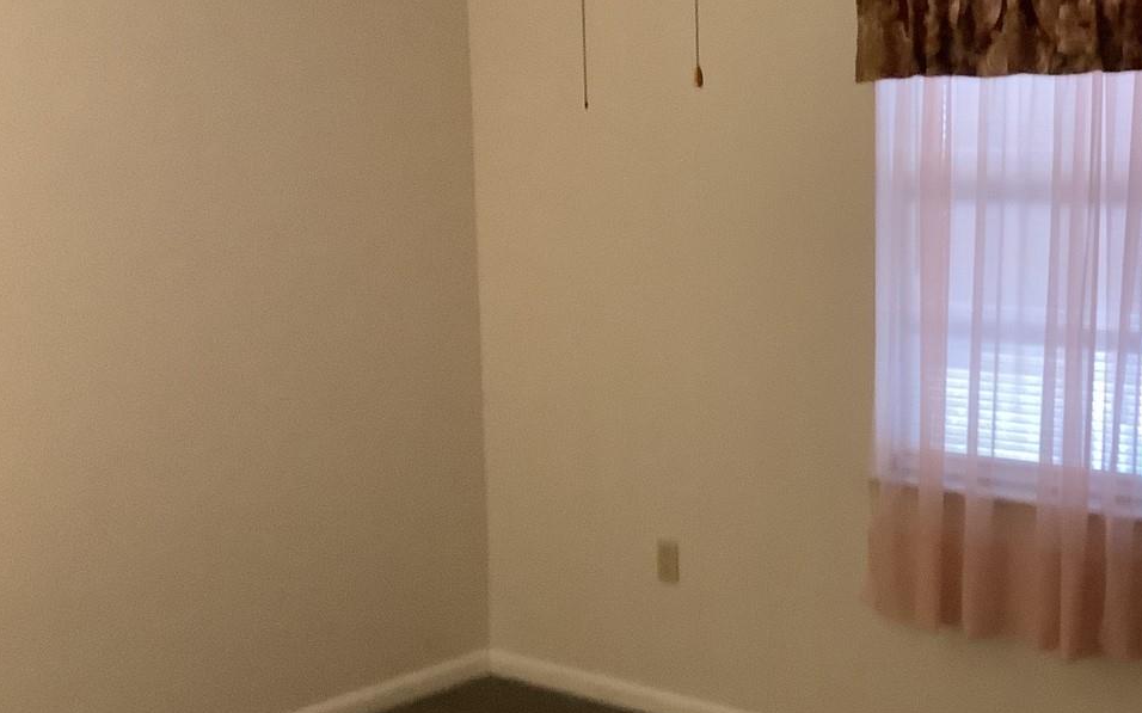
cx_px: 834
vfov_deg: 23.5
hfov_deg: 36.2
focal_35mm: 55
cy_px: 333
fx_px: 1711
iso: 320
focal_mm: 3.3
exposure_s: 1/30
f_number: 2.4
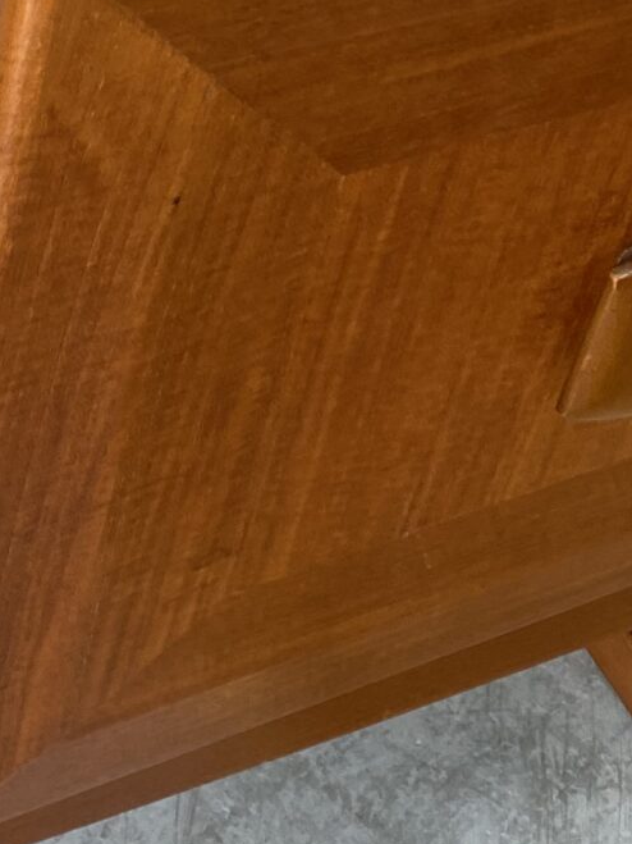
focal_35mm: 101
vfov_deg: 18.6
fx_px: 2459
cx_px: 142
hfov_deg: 14.6
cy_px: -102
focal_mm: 4.25
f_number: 1.8
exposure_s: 1/121
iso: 100
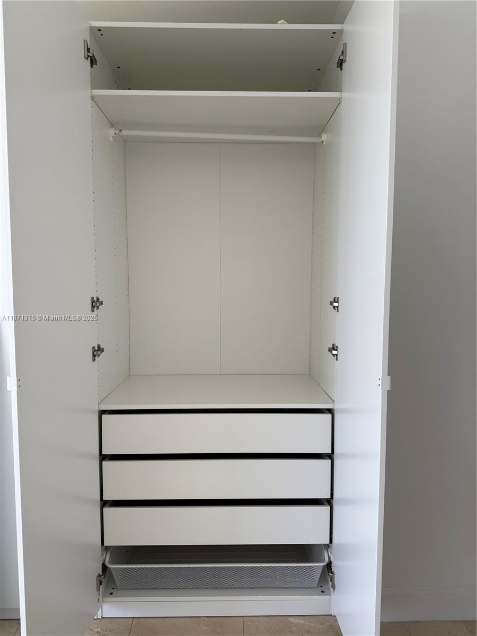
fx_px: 441
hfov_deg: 56.8
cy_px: 318
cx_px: 238
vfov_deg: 71.6
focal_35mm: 24
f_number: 1.78
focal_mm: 6.76
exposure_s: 1/121
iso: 64
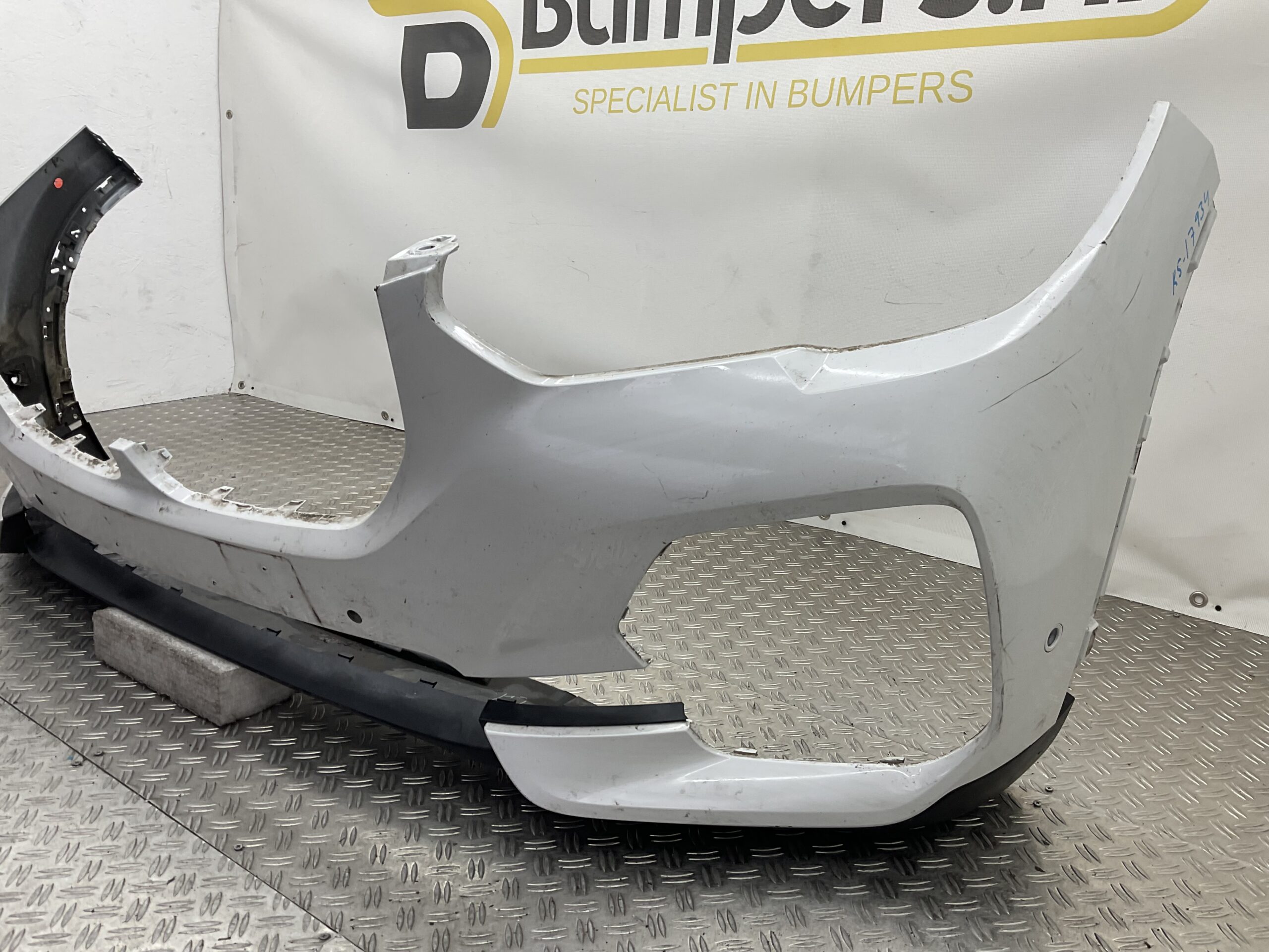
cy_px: 476
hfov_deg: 61.7
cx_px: 634
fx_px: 1063
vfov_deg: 48.2
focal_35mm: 29
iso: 25
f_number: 1.8
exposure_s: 1/120
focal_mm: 3
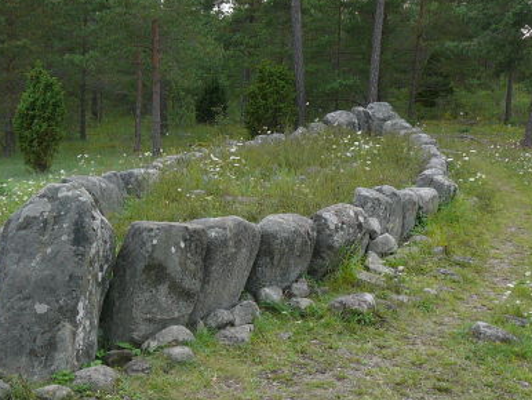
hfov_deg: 33.2
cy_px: 234
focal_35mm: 58
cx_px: 251
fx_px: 892
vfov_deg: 25.2
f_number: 2.8
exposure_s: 1/200
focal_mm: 5.2
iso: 80
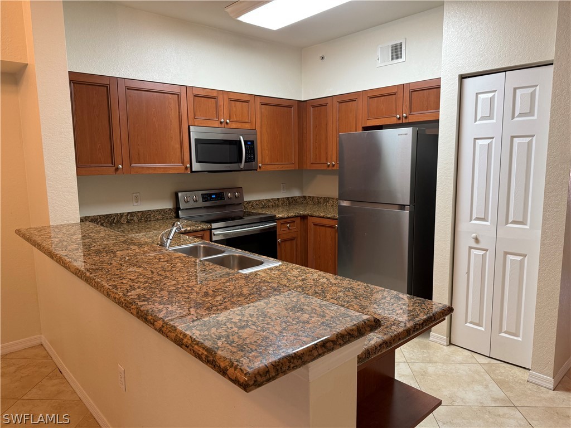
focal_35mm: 24
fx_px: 396
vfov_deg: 56.8
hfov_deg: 71.6
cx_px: 286
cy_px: 214
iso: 160
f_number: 1.78
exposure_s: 1/60
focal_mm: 6.76
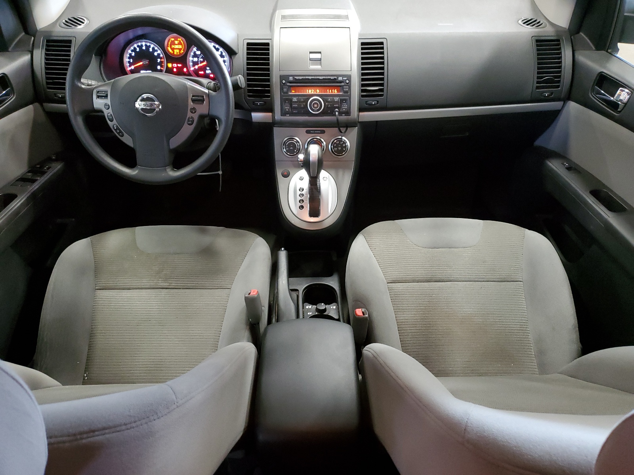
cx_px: 317
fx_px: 476
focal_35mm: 26
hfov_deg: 67.3
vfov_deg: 53.1
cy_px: 238
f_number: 1.5
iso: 312
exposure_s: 1/20
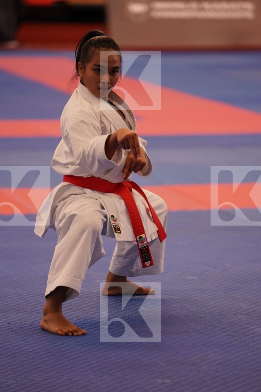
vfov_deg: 10.3
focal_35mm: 200
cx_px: 130
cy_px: 196
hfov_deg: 6.9
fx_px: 2175
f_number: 2.8
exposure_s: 1/500
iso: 800
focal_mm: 200
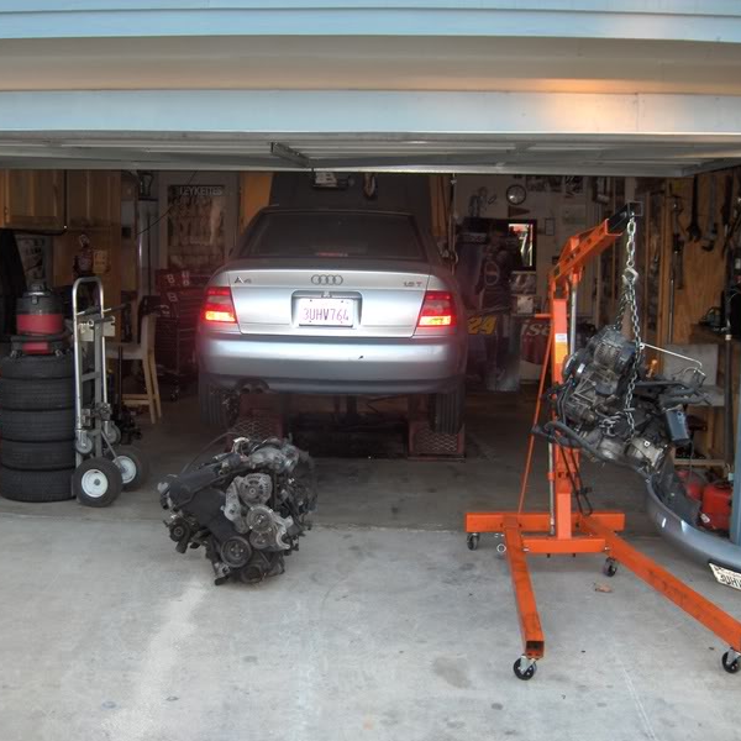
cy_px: 370
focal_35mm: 46
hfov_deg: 36.8
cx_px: 338
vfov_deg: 36.8
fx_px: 1114
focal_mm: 8
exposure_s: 1/60
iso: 192
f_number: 2.8
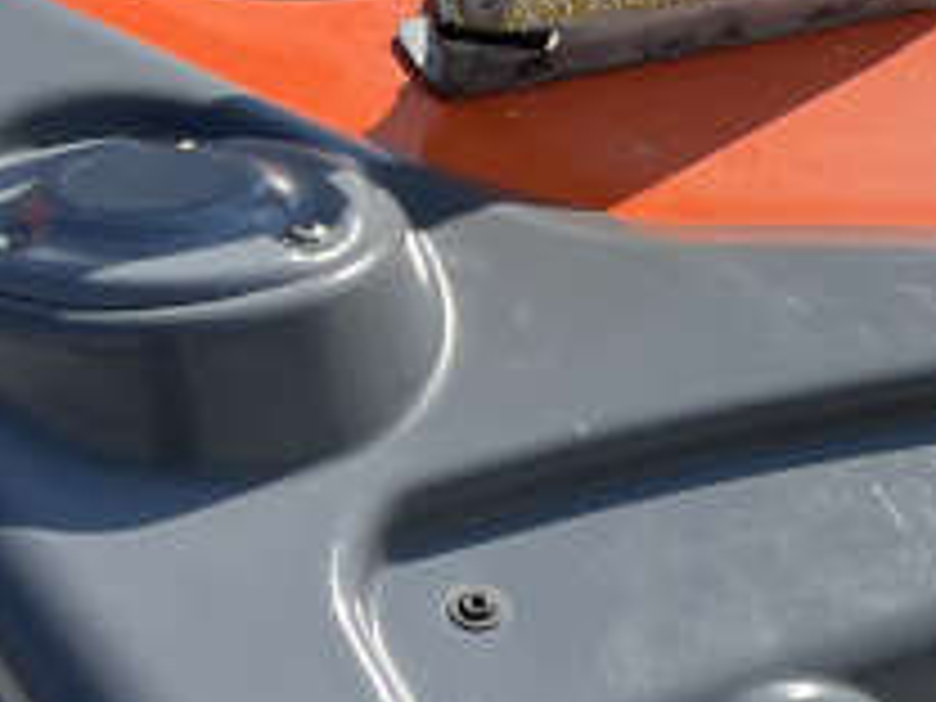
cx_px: 1706
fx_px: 3380
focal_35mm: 125
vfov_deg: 11.5
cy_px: 976
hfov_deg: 13.9
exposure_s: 1/4444
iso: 50
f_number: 1.5
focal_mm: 5.7
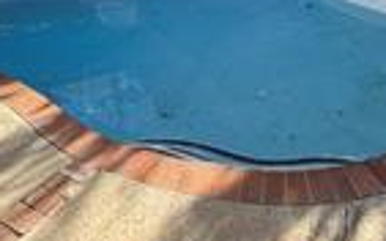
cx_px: 240
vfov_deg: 29.0
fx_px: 379
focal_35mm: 36
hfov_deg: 53.5
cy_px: -68
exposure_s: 1/502
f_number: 2.2
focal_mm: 2.22
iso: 64
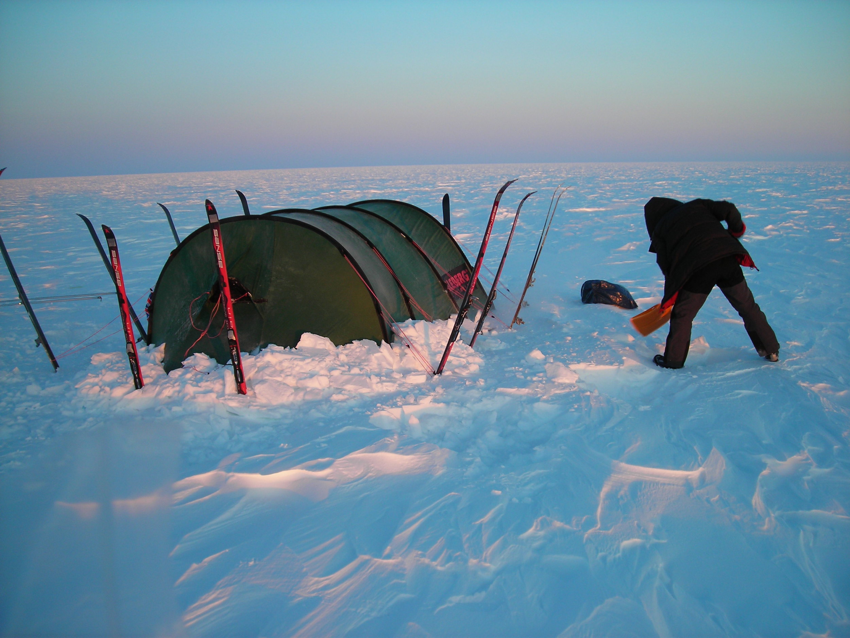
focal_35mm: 38
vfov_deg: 37.7
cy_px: 319
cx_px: 425
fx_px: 933
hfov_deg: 49.0
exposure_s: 1/74.3
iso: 50
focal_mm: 6.3
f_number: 3.2
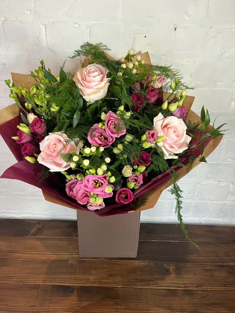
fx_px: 254
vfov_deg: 63.4
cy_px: 147
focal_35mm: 28
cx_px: 109
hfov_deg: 49.7
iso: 125
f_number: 1.6
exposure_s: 1/50
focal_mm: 5.1
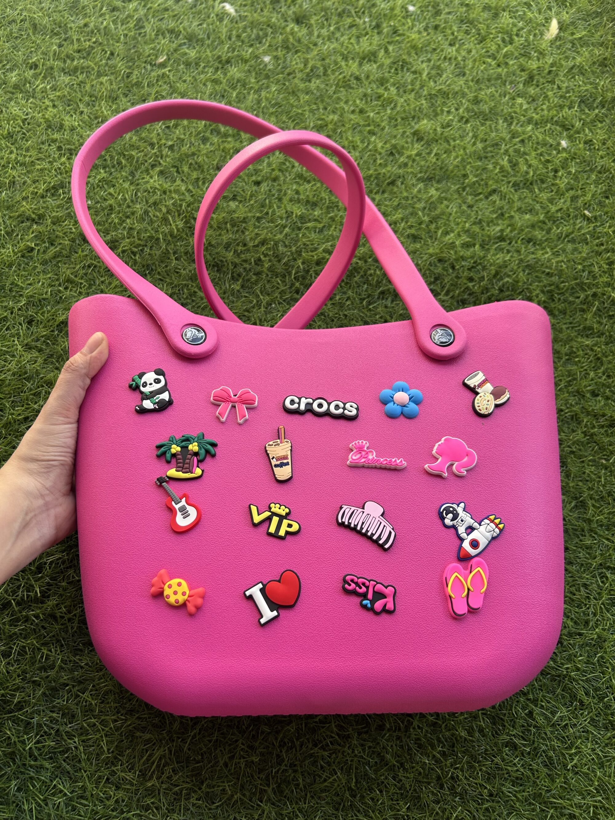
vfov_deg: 67.3
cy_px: 410
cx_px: 308
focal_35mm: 26
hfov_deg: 53.1
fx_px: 616
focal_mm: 5.7
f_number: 1.5
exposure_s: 1/121
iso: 40
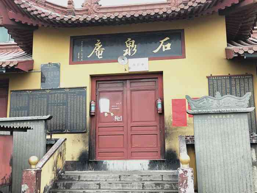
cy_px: 96
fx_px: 186
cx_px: 128
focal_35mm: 25
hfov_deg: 69.4
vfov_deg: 54.9
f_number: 1.7
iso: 70
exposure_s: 1/50
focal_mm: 4.28
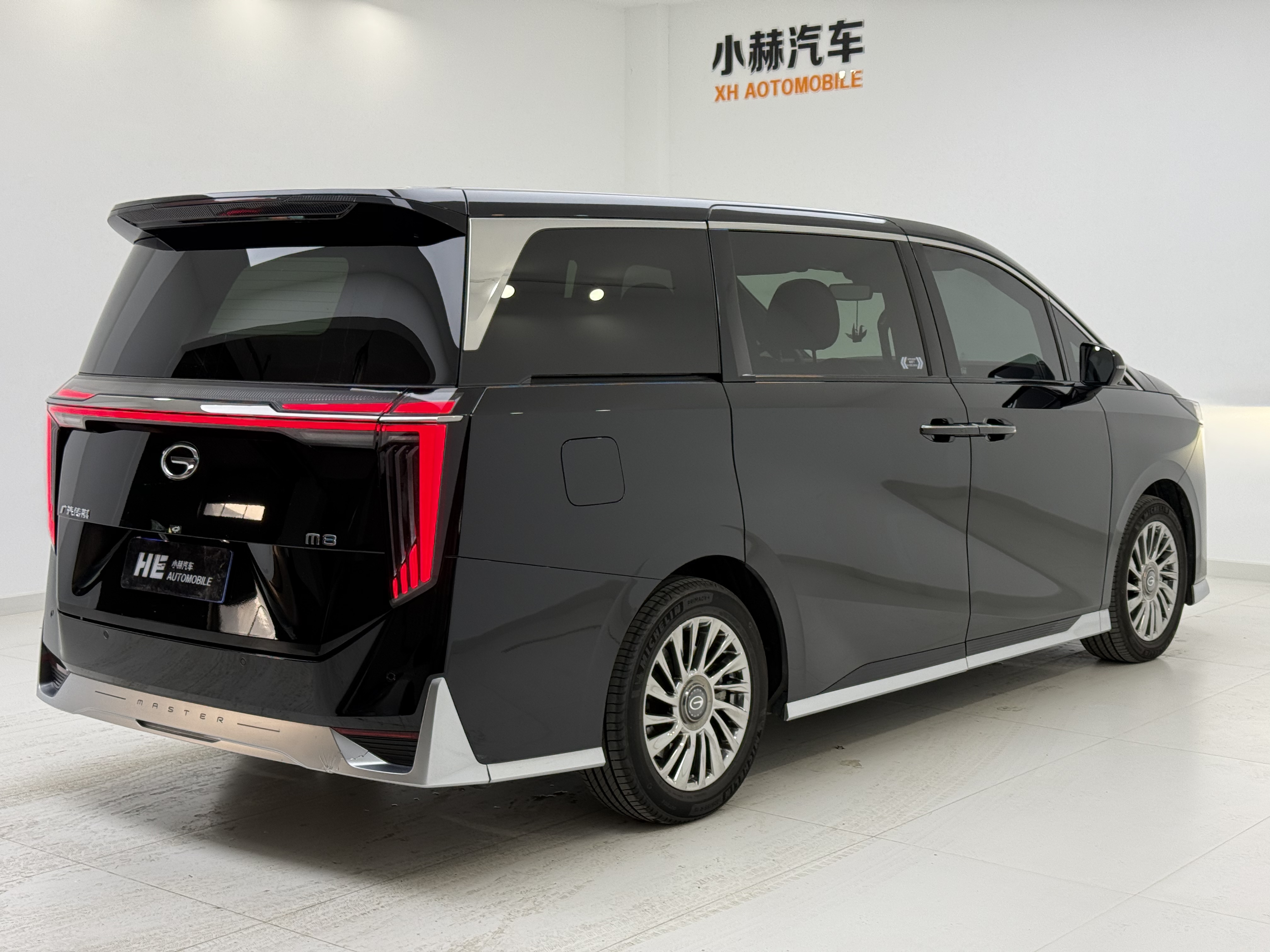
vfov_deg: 30.3
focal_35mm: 48
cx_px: 635
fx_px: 1761
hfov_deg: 39.7
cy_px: 476
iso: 50
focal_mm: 6.76
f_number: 1.78
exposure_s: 1/100
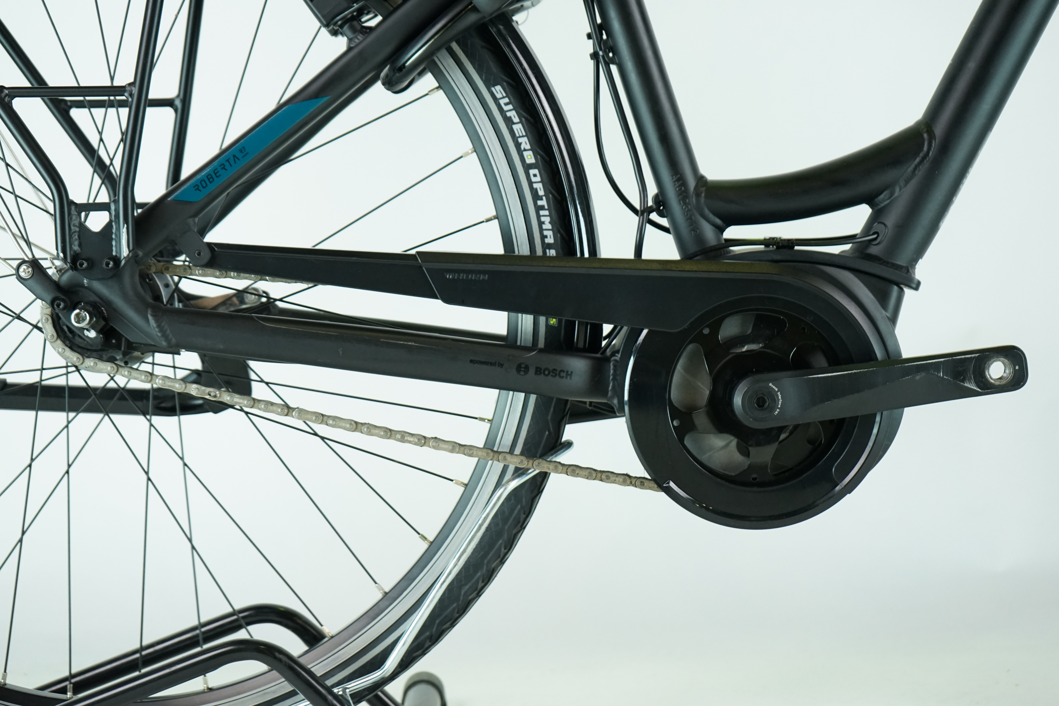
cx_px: 530
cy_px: 353
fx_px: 1853
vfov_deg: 21.6
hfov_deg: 31.9
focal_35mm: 63
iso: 2000
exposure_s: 1/200
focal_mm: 63
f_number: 5.6
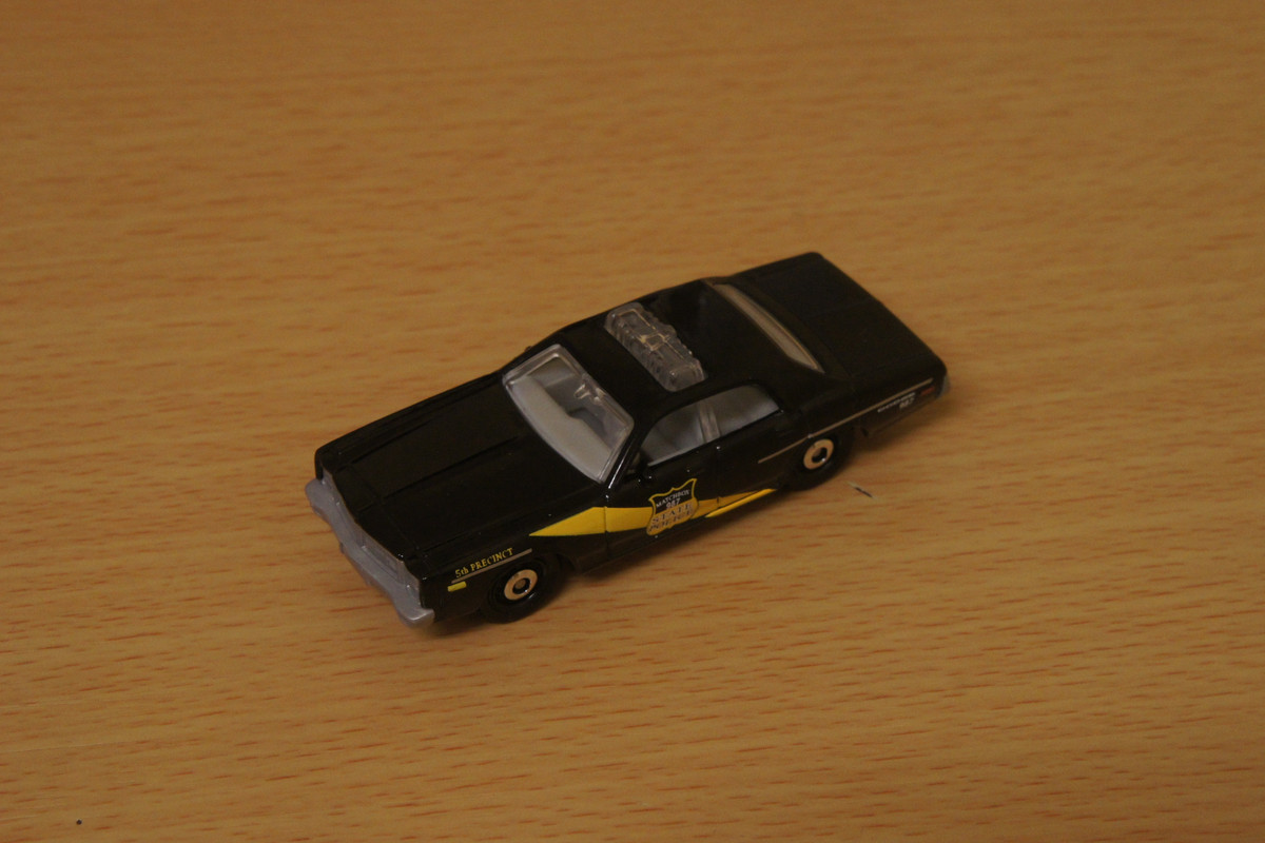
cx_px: 632
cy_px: 422
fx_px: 2214
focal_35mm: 63
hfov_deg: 31.9
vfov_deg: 21.6
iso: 1600
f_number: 11
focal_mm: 42
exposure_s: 1/10
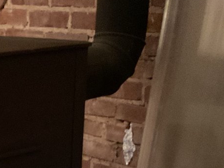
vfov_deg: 14.4
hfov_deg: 19.5
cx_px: -26
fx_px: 621
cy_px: 248
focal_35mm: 96
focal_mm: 3
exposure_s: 1/17
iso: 500
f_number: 1.8
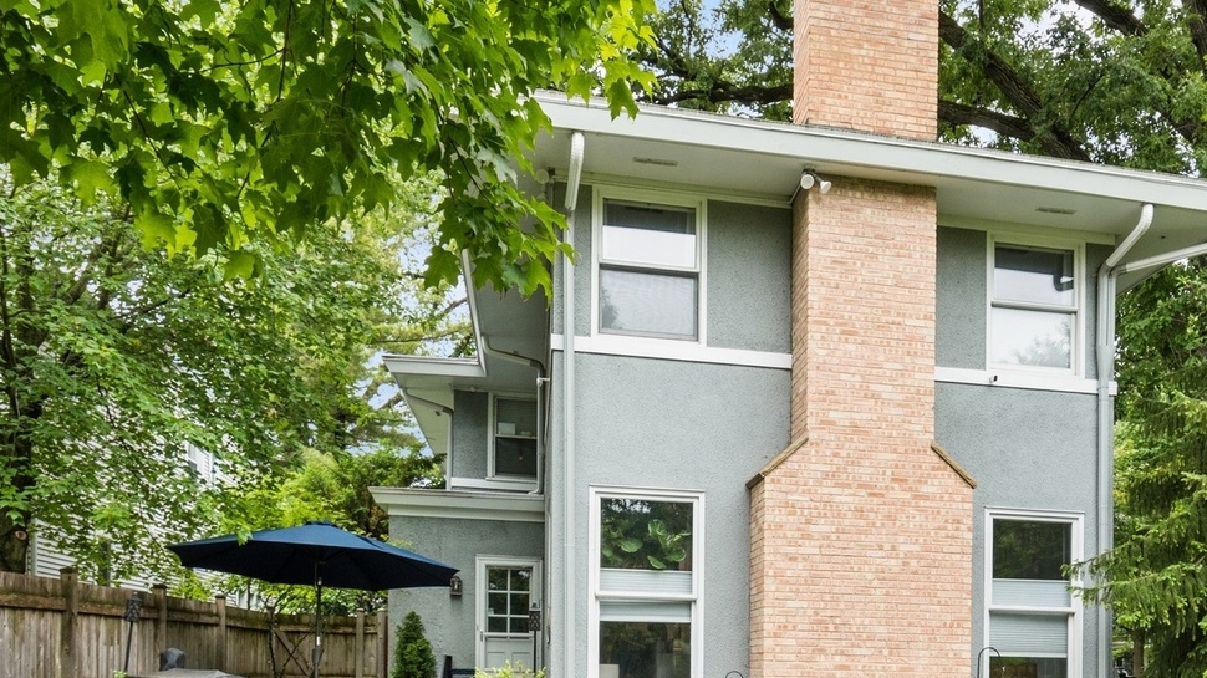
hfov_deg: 64.3
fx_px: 924
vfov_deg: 40.3
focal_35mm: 29
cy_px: 336
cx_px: 824
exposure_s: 1/30
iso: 200
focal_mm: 11
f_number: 9
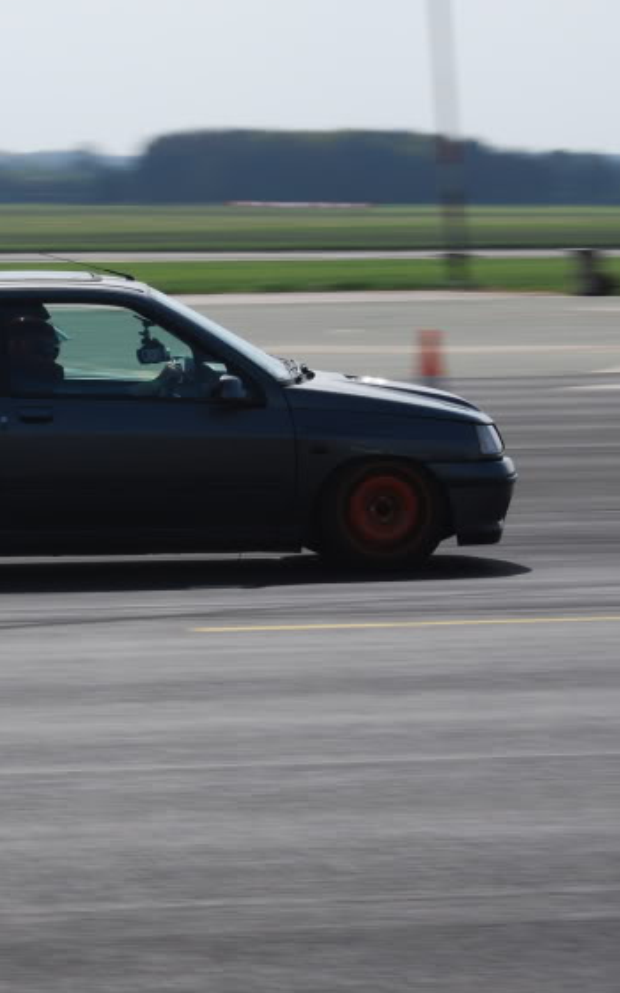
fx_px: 5894
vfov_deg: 9.6
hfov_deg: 6.0
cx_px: 24
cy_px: 451
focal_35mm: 218
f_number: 14
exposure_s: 1/200
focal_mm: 78
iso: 200
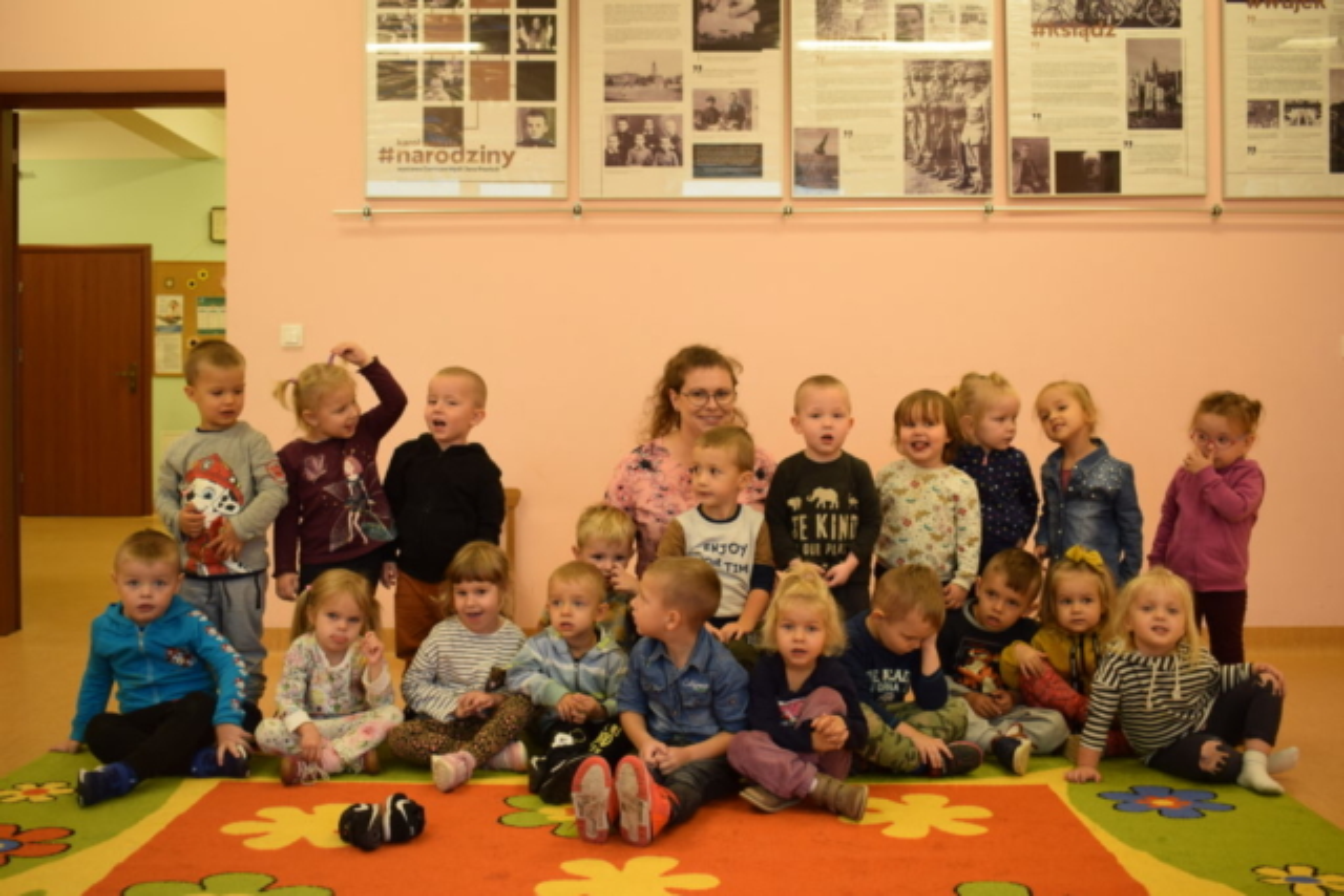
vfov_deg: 35.5
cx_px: 672
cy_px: 448
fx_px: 1400
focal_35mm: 38
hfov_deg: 51.3
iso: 400
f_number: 4
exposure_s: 1/80
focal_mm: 25
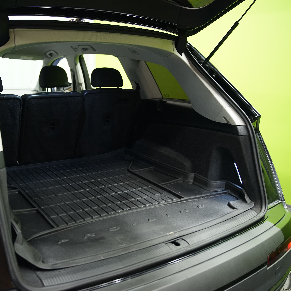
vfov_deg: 46.0
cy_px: 146
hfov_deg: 45.7
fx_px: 342
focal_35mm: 36
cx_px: 111
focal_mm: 28
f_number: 2.8
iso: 1250
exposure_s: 1/40
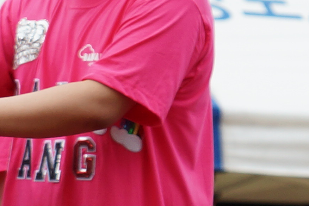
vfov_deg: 2.7
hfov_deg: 4.0
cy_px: 39
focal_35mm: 513
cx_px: 513
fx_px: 4404
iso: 100
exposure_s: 1/320
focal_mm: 50
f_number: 2.8
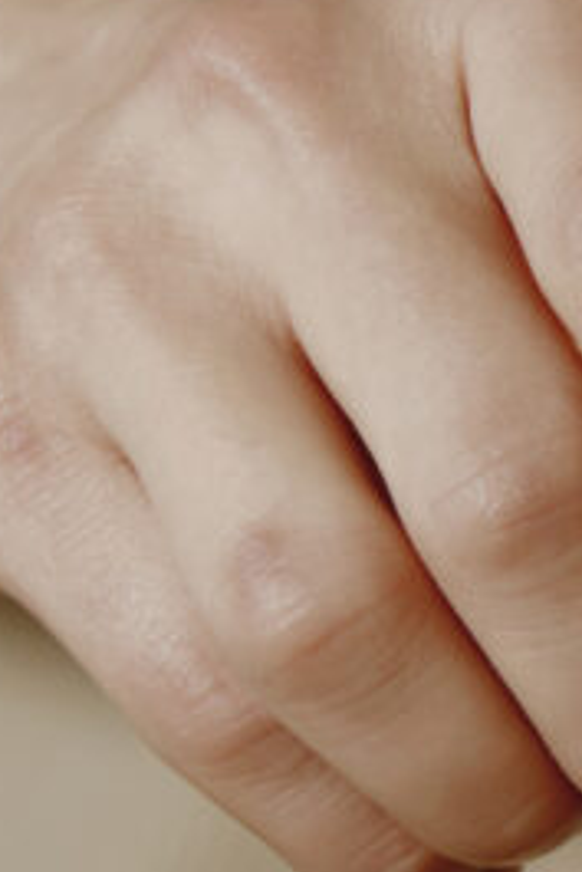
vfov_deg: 9.1
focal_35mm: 226
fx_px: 5473
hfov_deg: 5.9
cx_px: 1292
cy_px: 819
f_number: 4.5
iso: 160
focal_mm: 48
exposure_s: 1/250
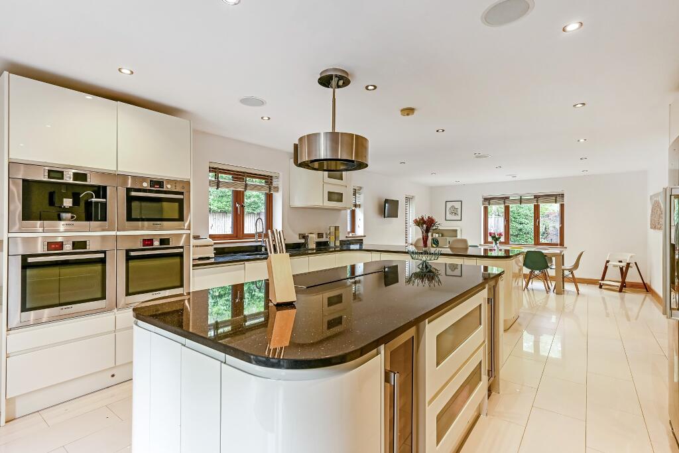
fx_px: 330
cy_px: 226
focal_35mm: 18
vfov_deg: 68.9
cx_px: 340
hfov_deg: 91.6
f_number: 9
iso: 250
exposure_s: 1/3
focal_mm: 17.5
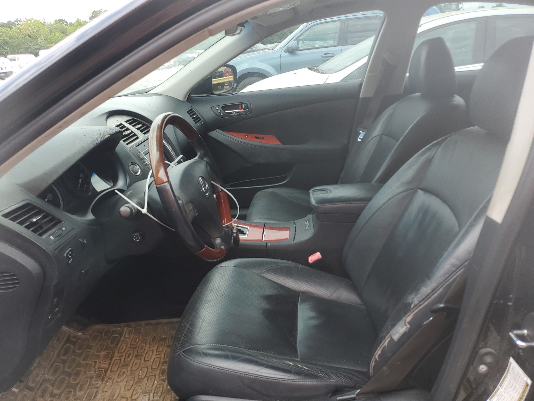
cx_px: 267
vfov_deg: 53.1
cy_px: 200
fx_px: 401
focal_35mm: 26
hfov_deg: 67.3
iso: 50
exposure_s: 1/455
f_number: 1.5
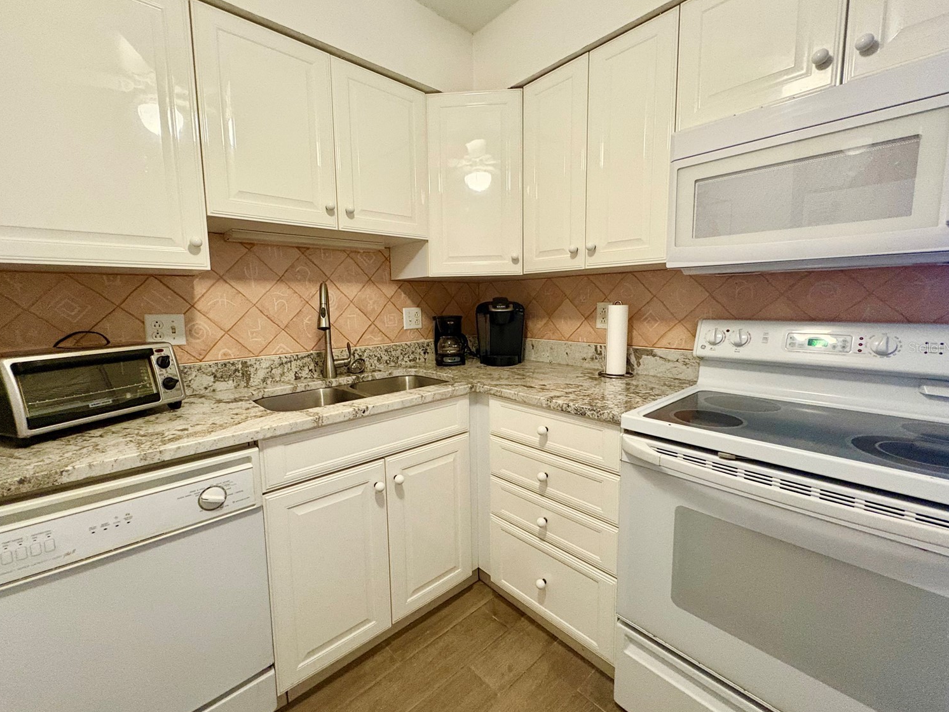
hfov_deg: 98.1
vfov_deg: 81.7
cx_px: 460
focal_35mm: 15
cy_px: 347
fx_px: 411
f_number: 2.2
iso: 640
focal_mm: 2.22
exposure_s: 1/60
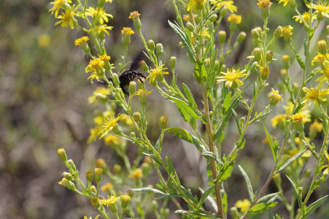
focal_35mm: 100
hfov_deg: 20.4
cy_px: 110
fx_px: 914
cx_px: 164
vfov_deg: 13.7
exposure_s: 1/2000
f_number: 8
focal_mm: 100
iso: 2000
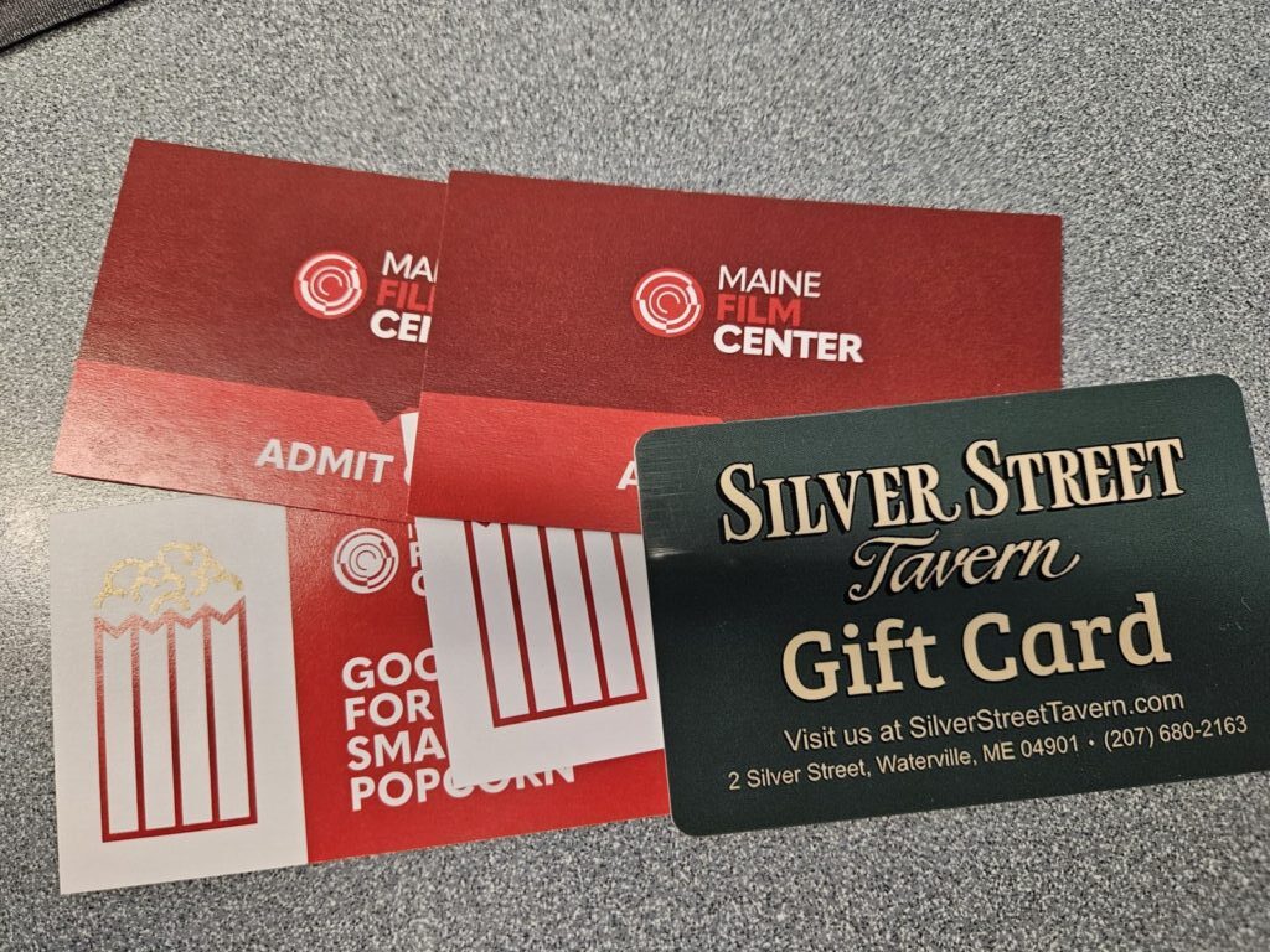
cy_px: 476
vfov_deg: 58.9
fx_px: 844
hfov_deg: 73.9
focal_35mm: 23
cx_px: 635
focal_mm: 5.4
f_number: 1.8
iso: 320
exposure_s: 1/120
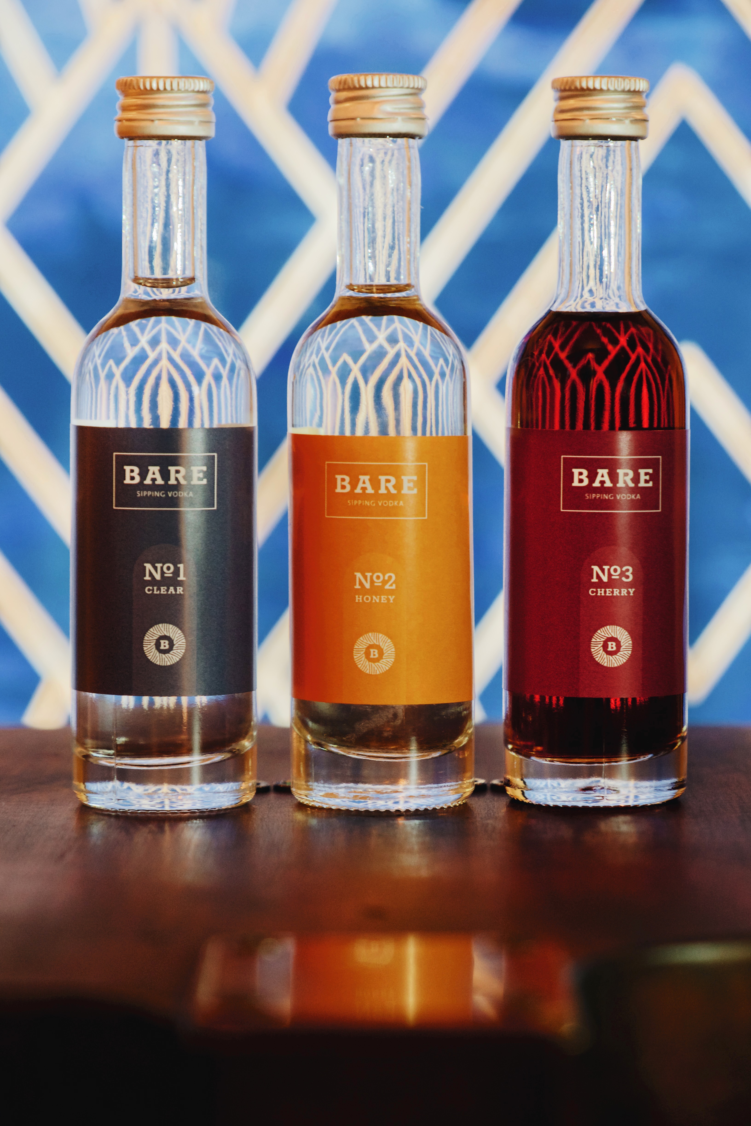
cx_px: 376
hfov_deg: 10.4
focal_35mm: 132
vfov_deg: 15.5
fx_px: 4130
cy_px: 563
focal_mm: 88.2
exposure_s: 1/12
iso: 800
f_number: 5.6
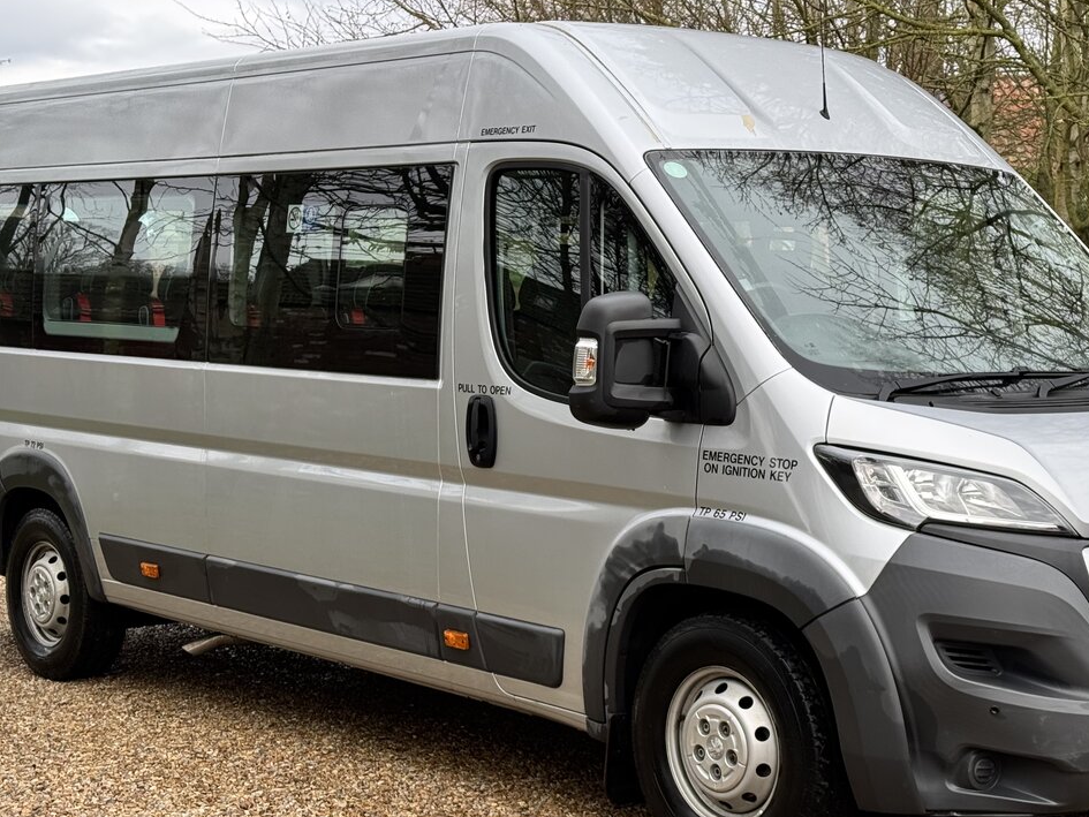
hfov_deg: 29.8
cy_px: 484
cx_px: 626
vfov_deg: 22.6
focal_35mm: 65
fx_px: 2045
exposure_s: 1/323
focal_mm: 6.76
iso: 64
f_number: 1.78
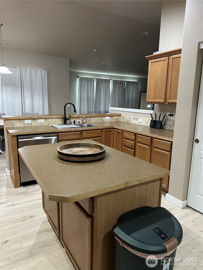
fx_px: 188
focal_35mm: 24
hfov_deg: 56.8
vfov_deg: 71.6
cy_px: 135
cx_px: 102
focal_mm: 6.86
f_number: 1.78
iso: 800
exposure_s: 1/60
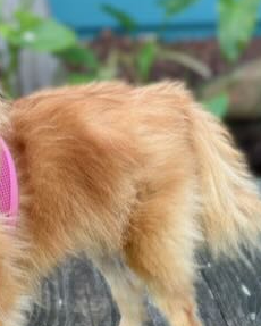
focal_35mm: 98
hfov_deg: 15.5
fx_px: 945
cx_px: 16
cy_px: 196
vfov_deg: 19.5
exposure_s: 1/236
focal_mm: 6.86
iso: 80
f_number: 1.78
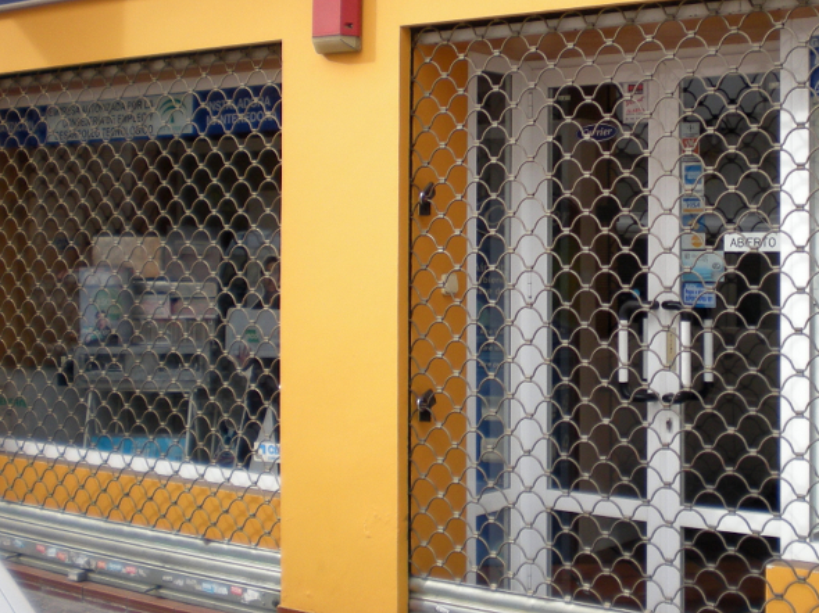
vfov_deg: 25.0
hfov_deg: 32.8
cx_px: 577
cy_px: 181
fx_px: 1372
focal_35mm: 58
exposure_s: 1/161
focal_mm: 6.3
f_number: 3.1
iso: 64
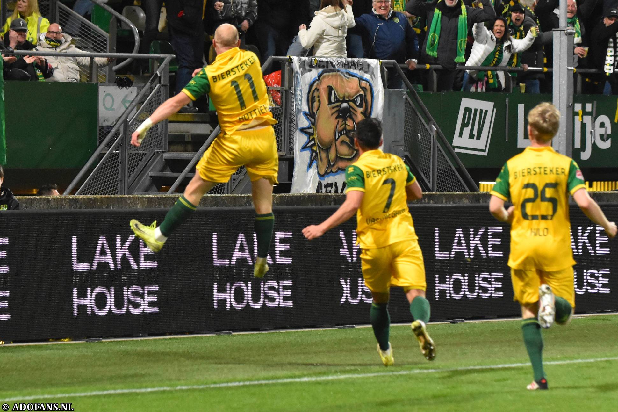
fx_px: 2523
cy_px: 206
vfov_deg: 9.3
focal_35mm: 147
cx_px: 309
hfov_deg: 14.0
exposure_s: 1/500
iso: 4000
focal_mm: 98
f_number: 2.8
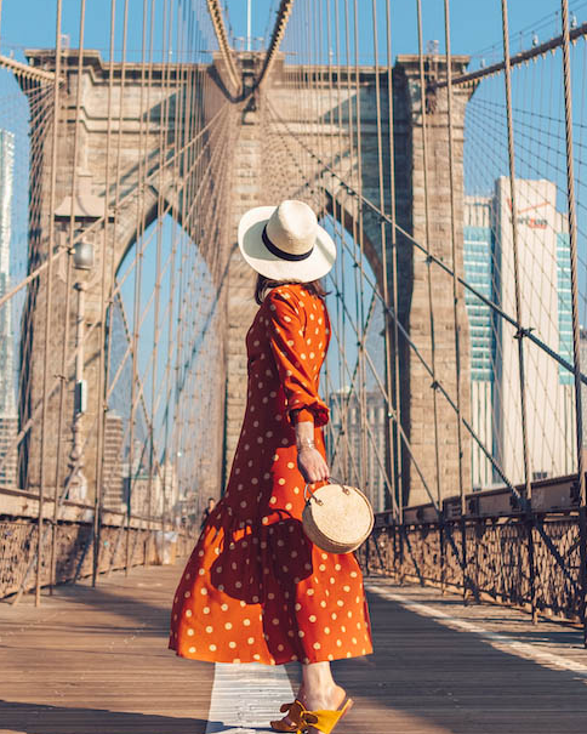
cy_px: 346
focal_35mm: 65
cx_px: 279
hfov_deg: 23.5
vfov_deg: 29.1
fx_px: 1412
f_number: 2
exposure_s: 1/4000
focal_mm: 23
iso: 100
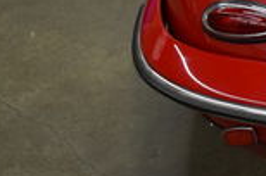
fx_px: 1327
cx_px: 478
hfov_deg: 10.7
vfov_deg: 7.3
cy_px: -186
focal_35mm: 180
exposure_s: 1/125
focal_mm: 24
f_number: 3.8
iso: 1000
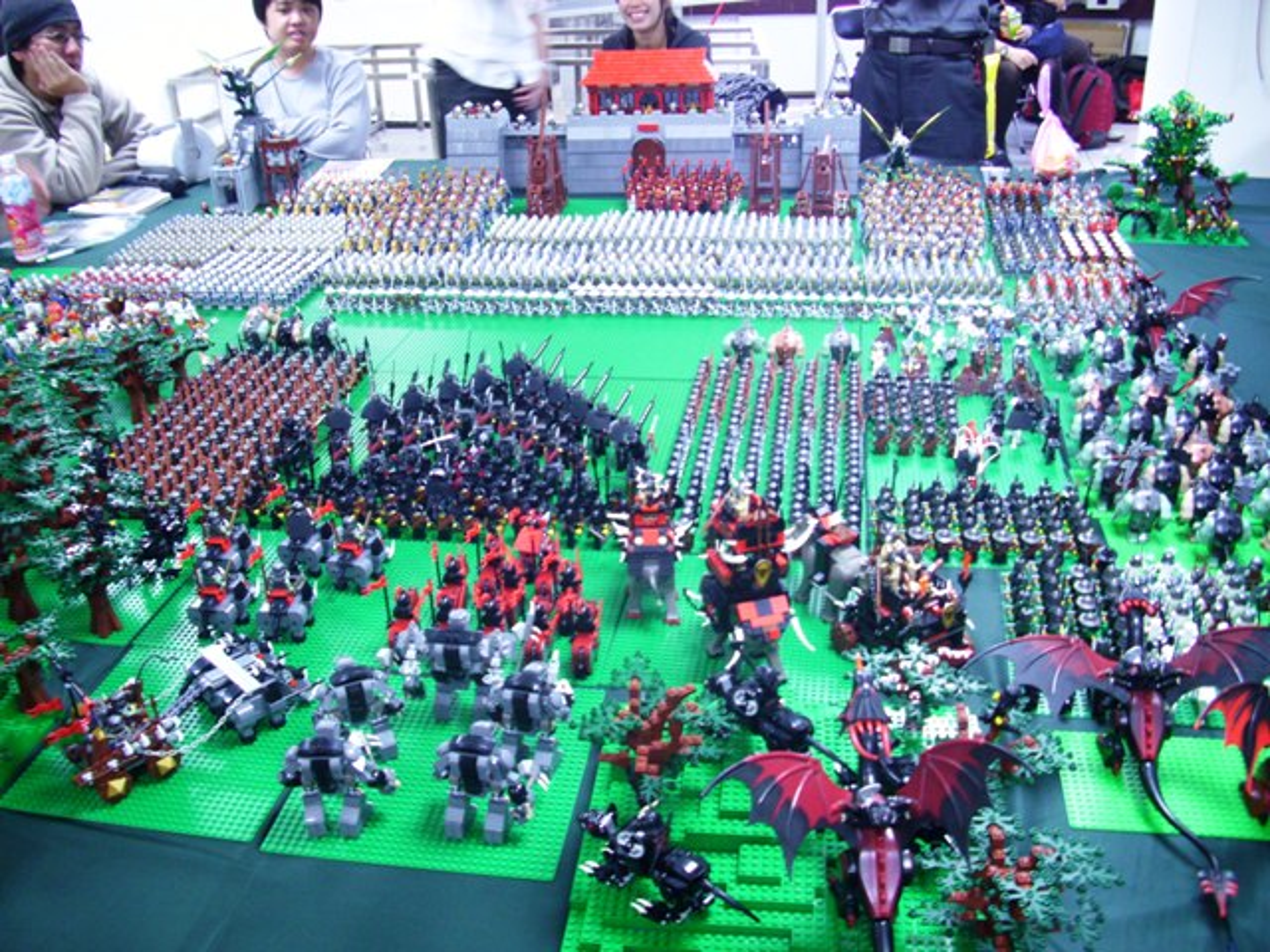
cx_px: 635
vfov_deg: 44.2
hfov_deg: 56.8
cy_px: 476
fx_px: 1174
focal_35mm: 32
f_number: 2.9
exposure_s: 1/8
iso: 160
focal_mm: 5.7
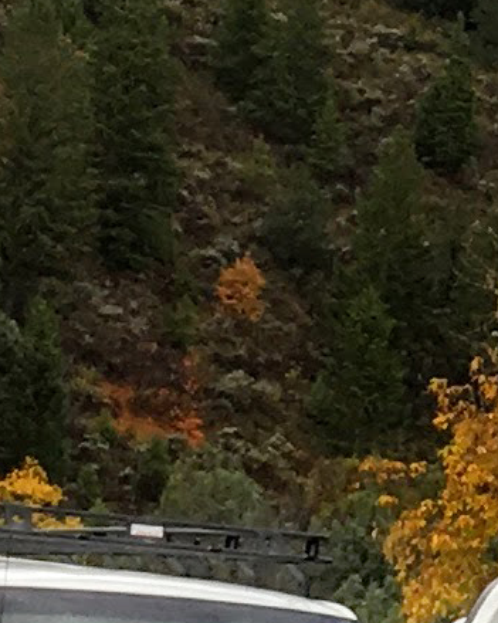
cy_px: 292
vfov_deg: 7.4
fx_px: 4792
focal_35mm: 260
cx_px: 2036
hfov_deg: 5.2
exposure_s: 1/267
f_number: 2.2
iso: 25
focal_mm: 4.15
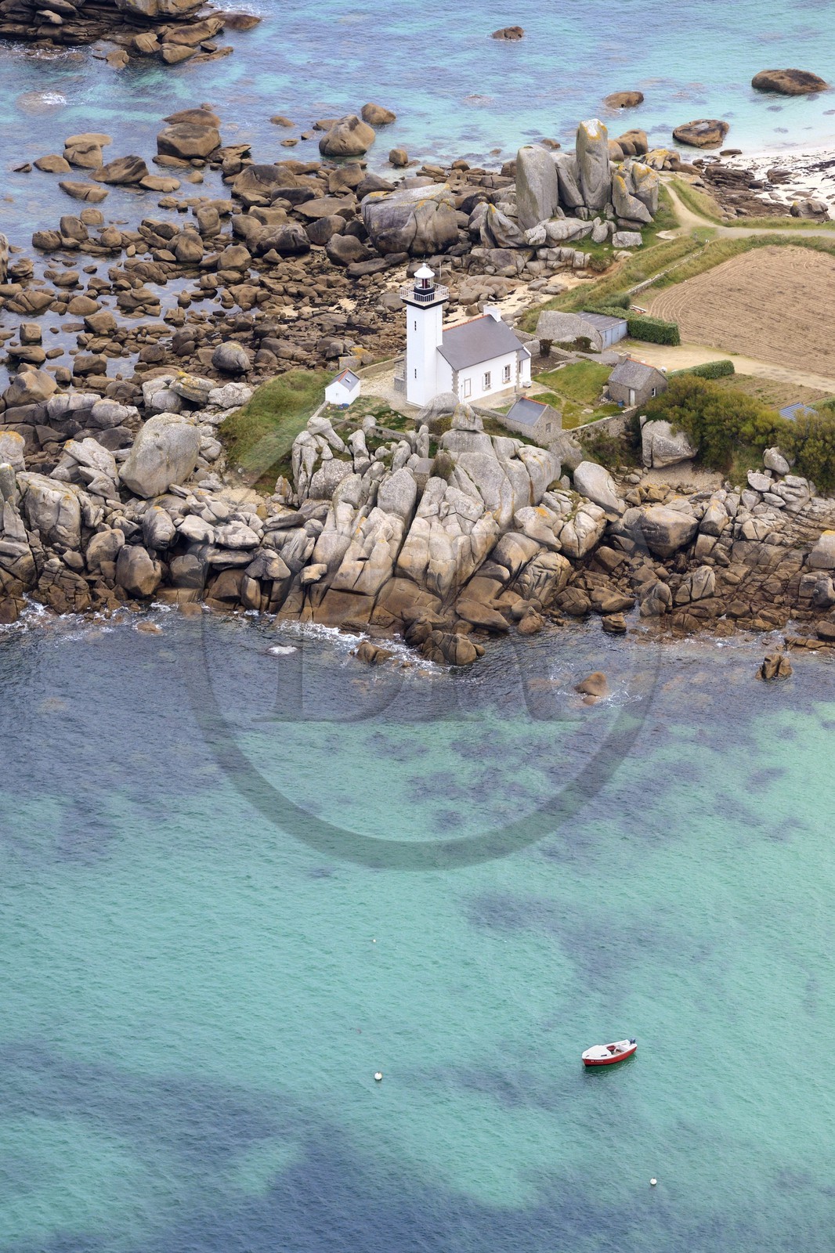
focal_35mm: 150
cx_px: 418
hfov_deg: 9.1
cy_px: 626
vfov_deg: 13.7
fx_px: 5221
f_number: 6.3
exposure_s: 1/1000
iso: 800
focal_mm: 150
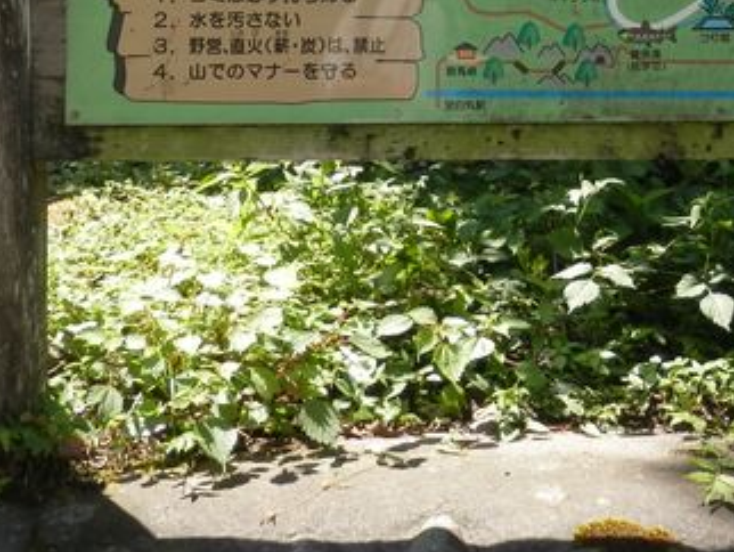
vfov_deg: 20.6
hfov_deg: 28.7
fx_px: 1422
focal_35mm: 67
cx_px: 495
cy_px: -105
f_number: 3.2
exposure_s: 1/250
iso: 80
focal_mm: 5
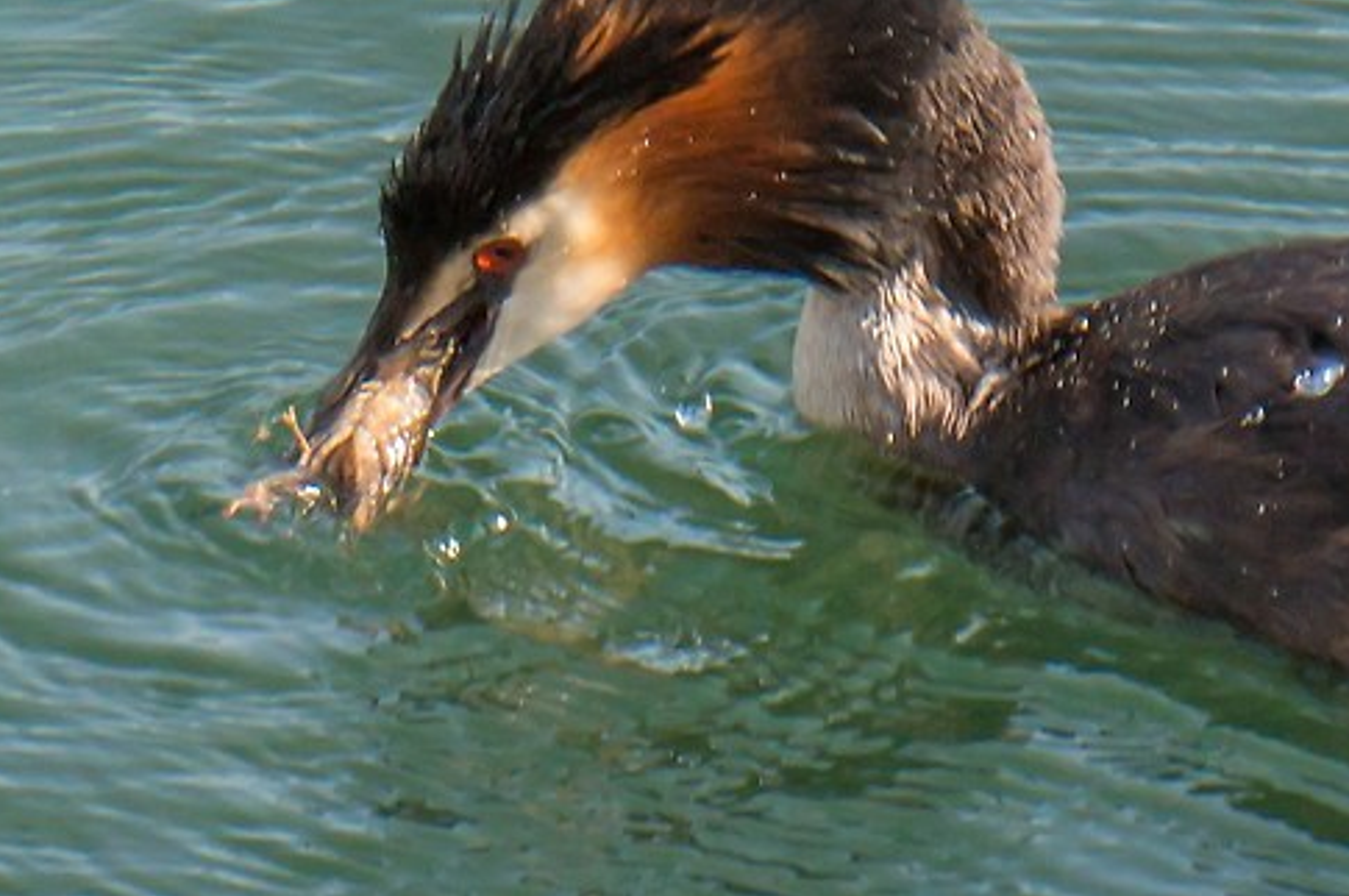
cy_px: 452
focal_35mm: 779
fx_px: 29152
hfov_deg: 2.6
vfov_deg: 1.8
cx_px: 1246
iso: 1250
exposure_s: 1/400
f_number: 13
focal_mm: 210
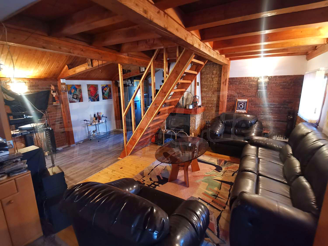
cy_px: 123
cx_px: 164
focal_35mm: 17
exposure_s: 1/16.7
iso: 800
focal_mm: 2.23
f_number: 2.2
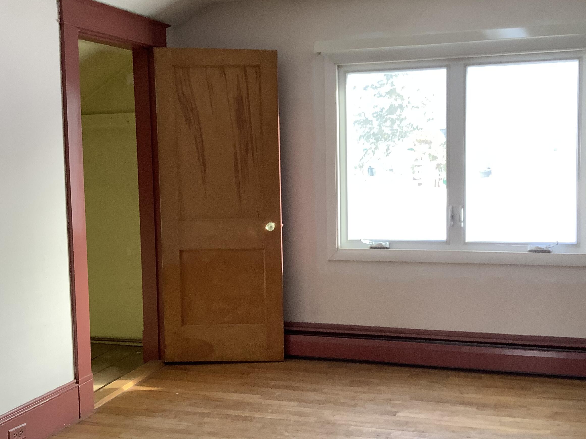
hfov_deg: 46.7
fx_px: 677
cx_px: 334
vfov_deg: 36.0
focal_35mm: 40
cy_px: 209
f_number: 2.4
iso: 50
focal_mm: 3.3
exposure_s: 1/60
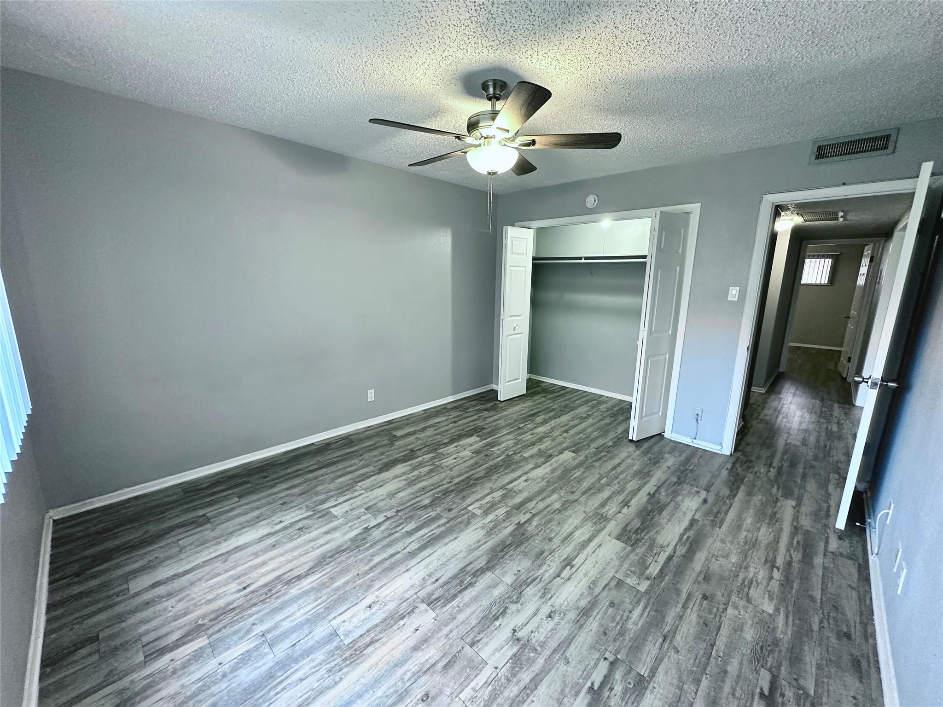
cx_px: 472
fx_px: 381
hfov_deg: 102.1
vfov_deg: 85.7
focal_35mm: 14
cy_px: 354
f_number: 2.2
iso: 320
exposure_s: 1/60
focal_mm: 2.22
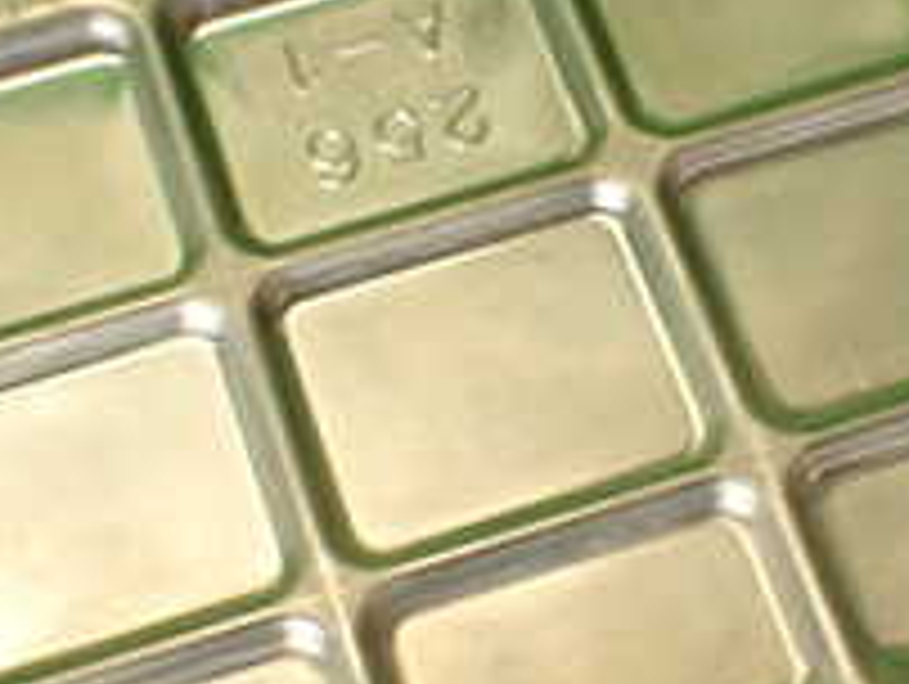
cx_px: 590
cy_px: 310
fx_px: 2498
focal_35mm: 95
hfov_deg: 20.6
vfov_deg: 15.6
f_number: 2.4
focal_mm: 5.79
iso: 125
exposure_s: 1/60
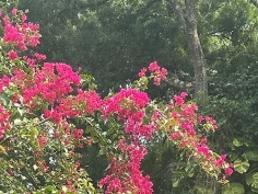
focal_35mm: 113
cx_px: 84
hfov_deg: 17.4
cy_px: 349
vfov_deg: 12.1
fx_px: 842
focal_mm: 5.7
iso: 50
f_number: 1.5
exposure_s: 1/1266
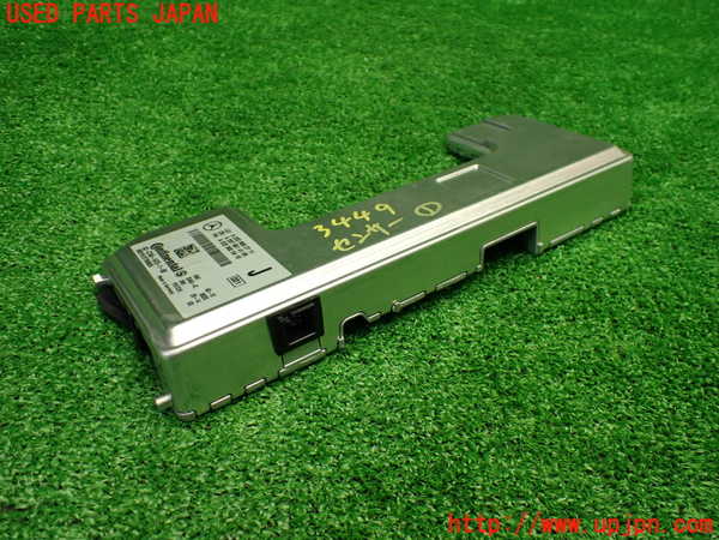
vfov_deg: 46.8
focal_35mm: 30
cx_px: 360
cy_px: 270
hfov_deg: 60.0
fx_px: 623
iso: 320
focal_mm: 5.4
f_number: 2.3
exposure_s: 1/125
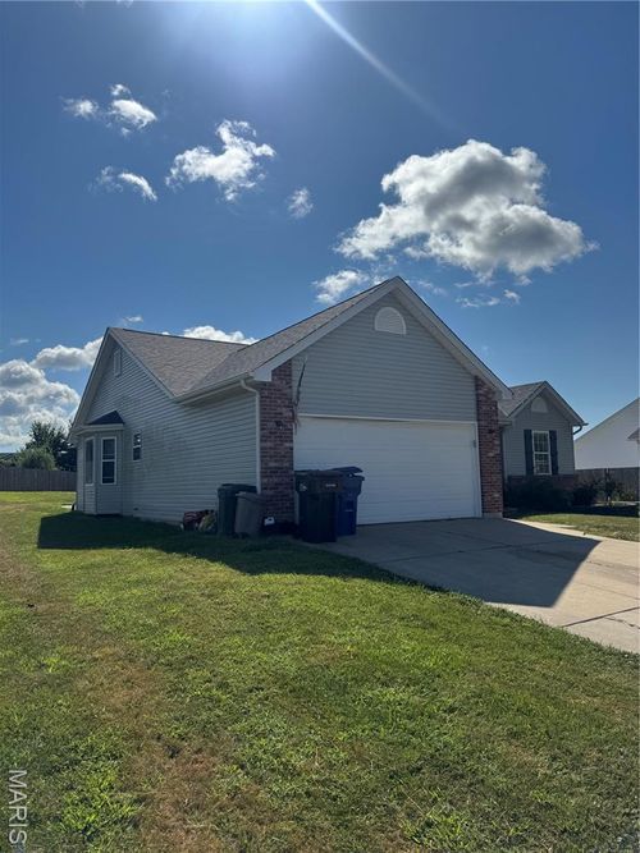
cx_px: 320
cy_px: 426
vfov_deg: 71.6
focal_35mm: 24
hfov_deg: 56.8
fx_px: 592
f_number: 1.78
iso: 80
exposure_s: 1/12346
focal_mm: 6.76
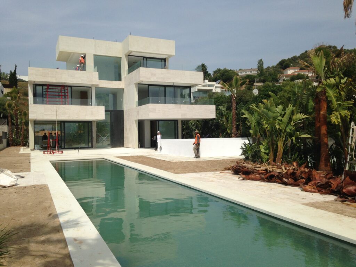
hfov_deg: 55.4
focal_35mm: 33
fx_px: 339
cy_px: 134
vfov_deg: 42.9
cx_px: 178
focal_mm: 4.13
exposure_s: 1/3012
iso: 50
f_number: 2.4
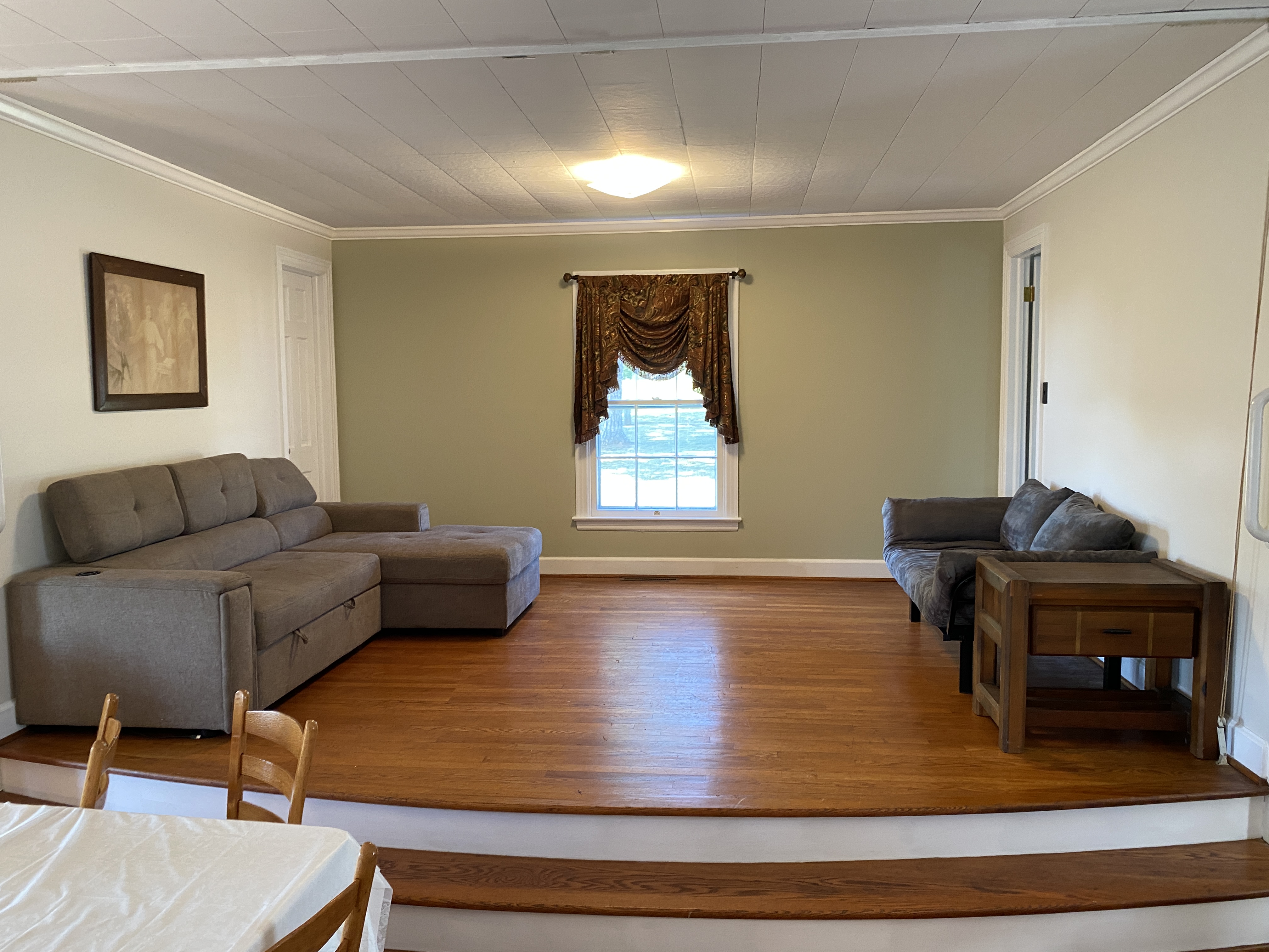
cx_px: 634
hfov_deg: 67.3
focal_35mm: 26
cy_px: 476
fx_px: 953
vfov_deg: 53.1
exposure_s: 1/60
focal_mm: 4.25
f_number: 1.8
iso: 160
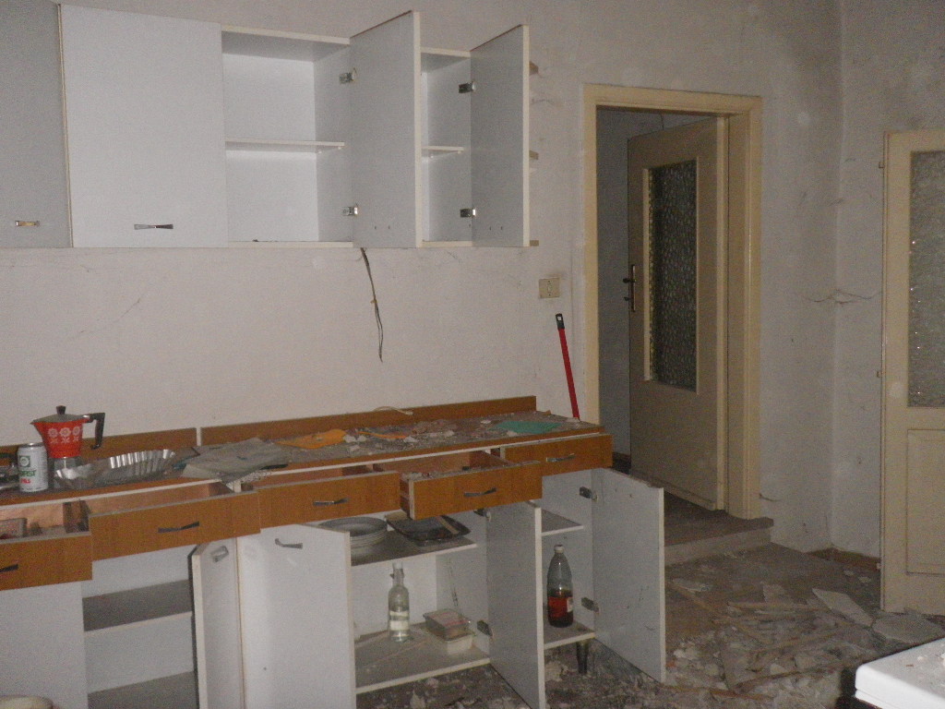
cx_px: 472
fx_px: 955
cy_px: 354
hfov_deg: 52.6
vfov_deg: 40.7
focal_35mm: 35
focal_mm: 6.2
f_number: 3.8
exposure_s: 1/60
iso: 400
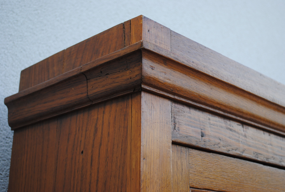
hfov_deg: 36.8
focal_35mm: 54
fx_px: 428
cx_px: 142
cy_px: 96
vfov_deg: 25.2
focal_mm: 36
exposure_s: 1/125
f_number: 5.6
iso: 140
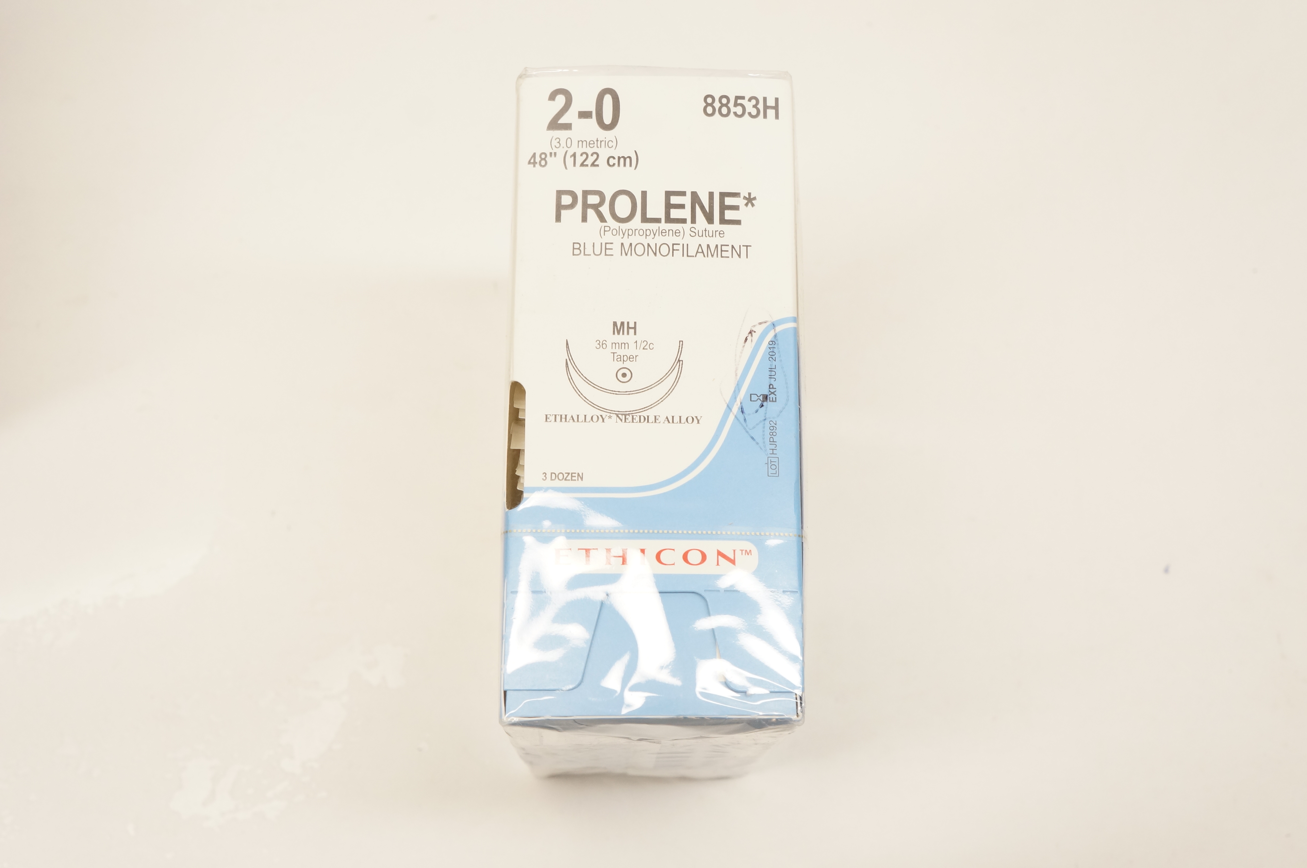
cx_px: 654
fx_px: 1578
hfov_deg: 45.0
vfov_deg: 30.8
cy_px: 434
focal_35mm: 44
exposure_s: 1/100
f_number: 7.1
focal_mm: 29
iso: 800
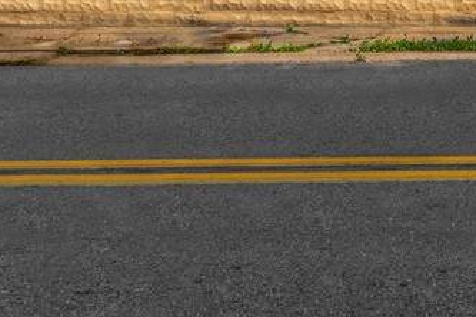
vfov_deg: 16.7
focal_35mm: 75
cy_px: -146
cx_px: 571
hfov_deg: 24.5
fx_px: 992
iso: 100
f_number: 8
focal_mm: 23
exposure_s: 1/1250
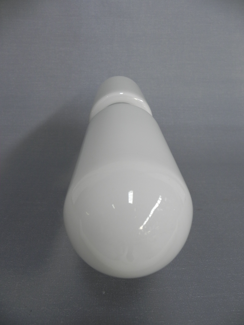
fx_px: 244
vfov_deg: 67.3
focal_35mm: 26
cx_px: 122
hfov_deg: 53.1
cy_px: 162
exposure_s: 1/30
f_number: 2.8
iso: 167
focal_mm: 4.6
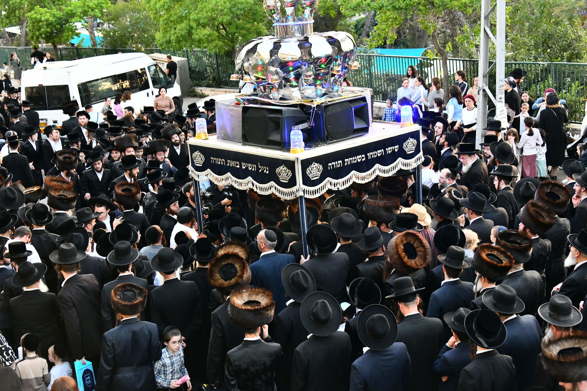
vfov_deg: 27.0
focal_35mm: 50
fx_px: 815
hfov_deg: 39.6
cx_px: 294
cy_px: 196
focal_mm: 50
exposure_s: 1/400
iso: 3200
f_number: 5.6
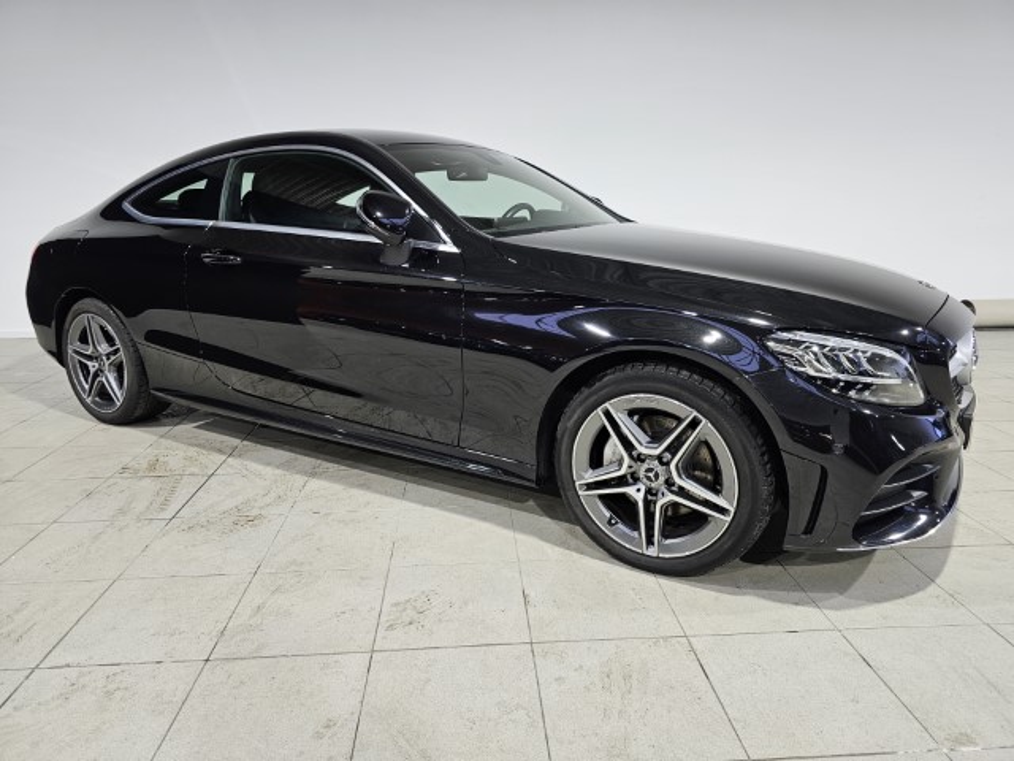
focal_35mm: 23
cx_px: 507
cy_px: 380
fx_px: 674
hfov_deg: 73.9
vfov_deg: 58.9
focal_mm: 6.3
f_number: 1.7
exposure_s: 1/100
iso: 160
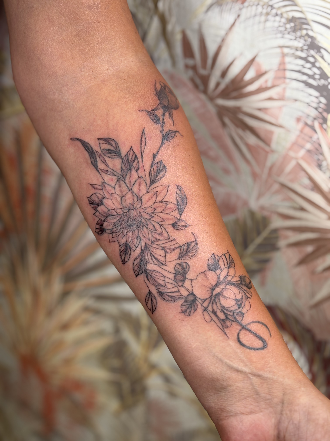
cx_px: 165
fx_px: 661
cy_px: 220
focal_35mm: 52
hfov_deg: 28.0
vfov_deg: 36.8
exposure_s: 1/100
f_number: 1.6
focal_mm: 5.96
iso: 32
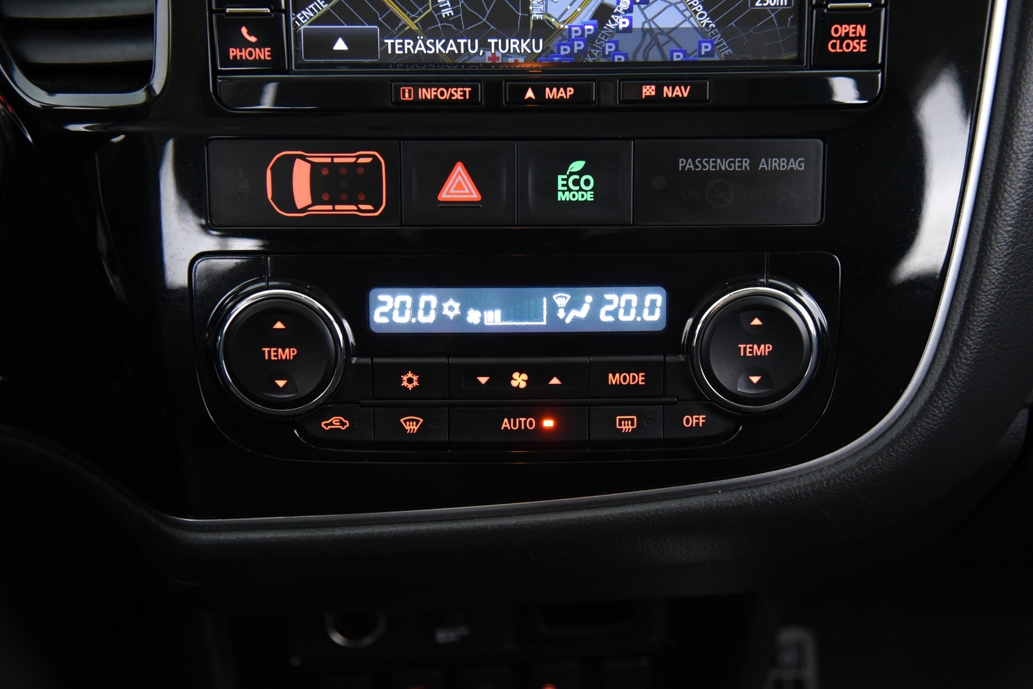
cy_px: 344
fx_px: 1320
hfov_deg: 42.7
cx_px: 516
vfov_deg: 29.3
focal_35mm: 46
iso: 4000
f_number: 4
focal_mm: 46
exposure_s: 1/20
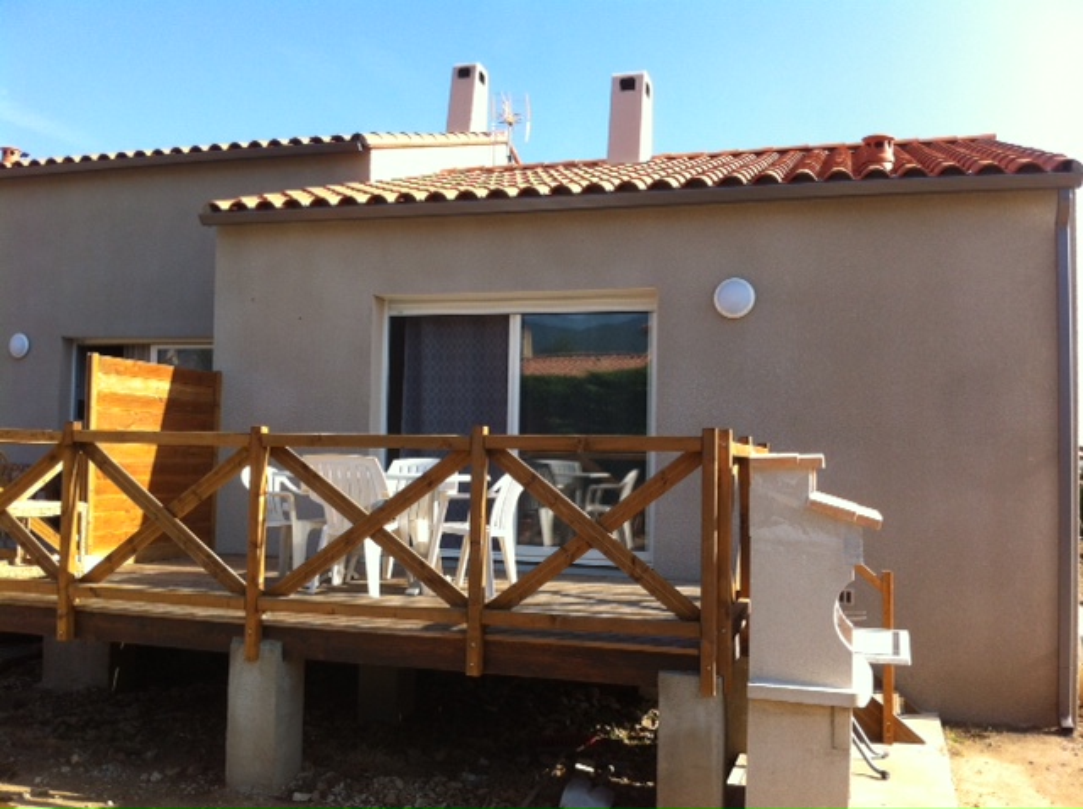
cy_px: 404
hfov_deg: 52.7
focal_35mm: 35
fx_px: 1093
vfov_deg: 40.6
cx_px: 542
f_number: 2.8
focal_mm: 3.85
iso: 80
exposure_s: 1/569
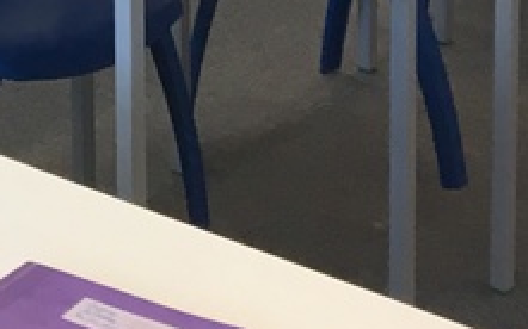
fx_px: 2402
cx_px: -229
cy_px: -548
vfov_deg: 7.2
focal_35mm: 167
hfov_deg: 12.0
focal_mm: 4.15
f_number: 2.2
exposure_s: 1/33
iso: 32
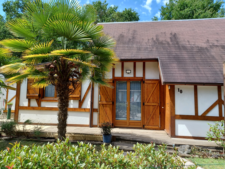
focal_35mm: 25
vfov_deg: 54.9
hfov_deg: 69.4
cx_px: 112
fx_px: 162
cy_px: 84
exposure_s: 1/195
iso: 32
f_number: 1.8
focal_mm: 4.6
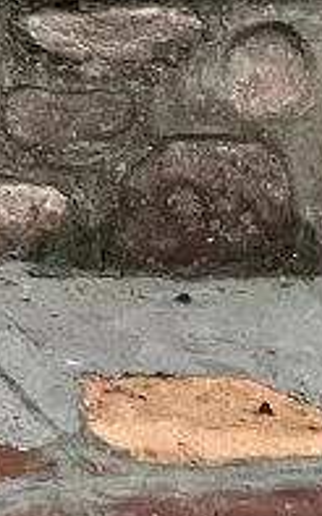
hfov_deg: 6.0
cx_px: -699
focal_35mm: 201
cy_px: -1202
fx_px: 2824
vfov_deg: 8.3
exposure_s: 1/3165
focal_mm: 5.7
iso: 50
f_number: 1.5
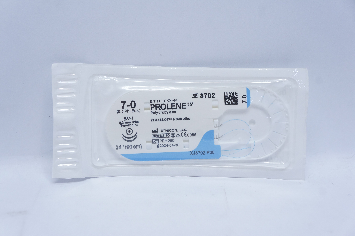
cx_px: 178
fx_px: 532
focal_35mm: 54
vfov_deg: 25.0
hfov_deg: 36.9
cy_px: 118
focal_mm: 36
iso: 800
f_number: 7.1
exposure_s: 1/60
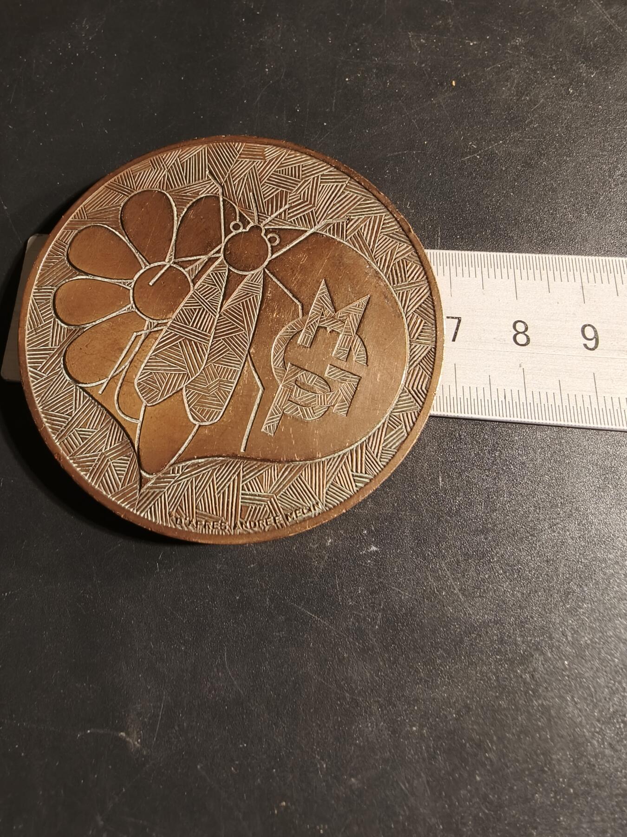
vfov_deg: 73.9
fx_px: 555
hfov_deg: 58.9
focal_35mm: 23
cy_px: 418
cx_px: 314
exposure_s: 1/92.6
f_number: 2
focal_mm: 2.32
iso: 160
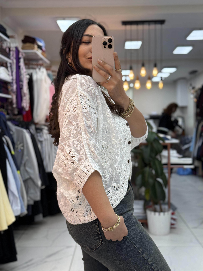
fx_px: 375
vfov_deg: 39.7
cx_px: 102
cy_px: 136
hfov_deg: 30.3
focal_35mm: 48
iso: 100
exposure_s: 1/100
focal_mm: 6.76
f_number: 1.78
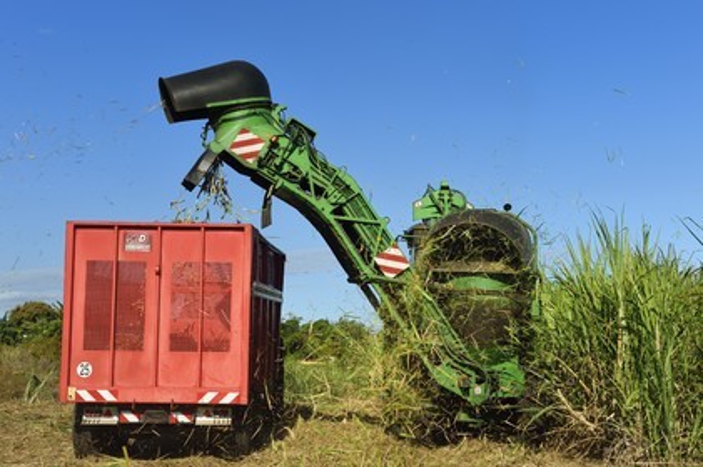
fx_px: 1210
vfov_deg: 21.9
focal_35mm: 62
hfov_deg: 32.4
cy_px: 234
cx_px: 352
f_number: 14
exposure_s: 1/320
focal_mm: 62
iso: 200
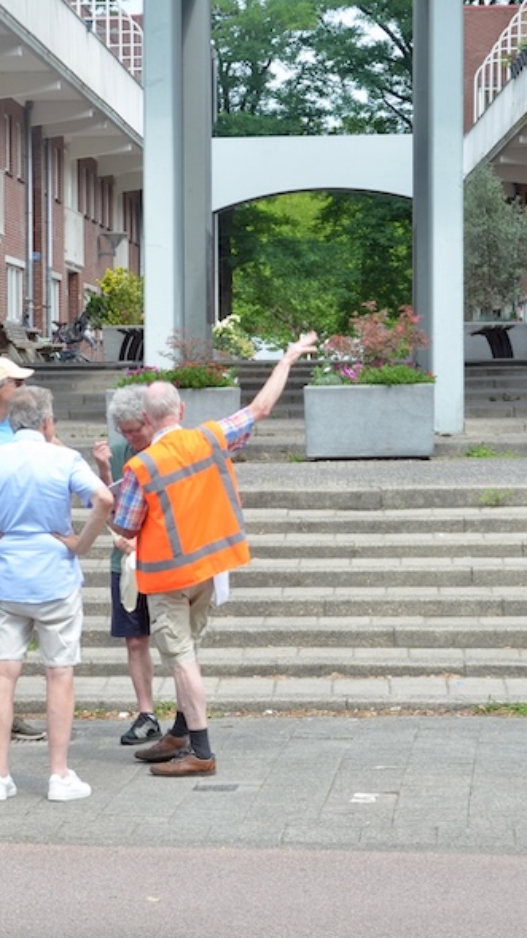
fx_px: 2859
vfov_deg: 18.6
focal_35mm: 115
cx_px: 56
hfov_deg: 10.5
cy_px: 468
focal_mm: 48
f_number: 8
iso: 200
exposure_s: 1/250
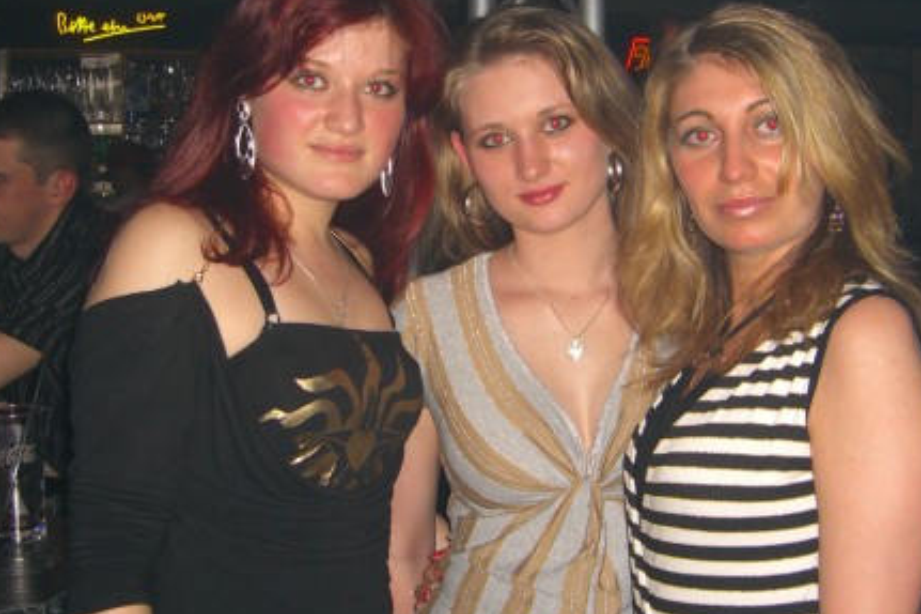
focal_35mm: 55
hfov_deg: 36.3
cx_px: 459
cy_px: 267
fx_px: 1406
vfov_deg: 24.6
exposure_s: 1/60
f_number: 2.8
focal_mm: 7.9
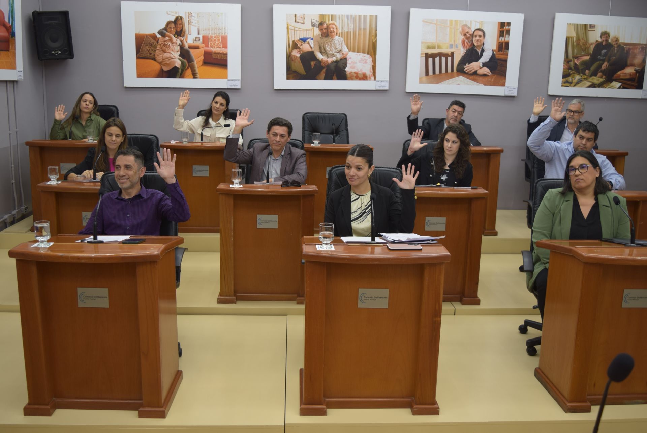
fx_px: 647
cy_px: 216
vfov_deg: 36.9
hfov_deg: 53.1
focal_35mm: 36
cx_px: 324
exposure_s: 1/40
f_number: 4.5
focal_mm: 24
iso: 180
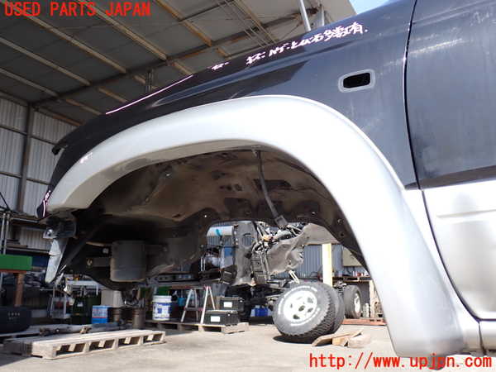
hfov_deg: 56.8
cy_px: 186
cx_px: 248
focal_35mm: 32
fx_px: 459
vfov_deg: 44.2
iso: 100
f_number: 3.2
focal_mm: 5.79
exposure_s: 1/320
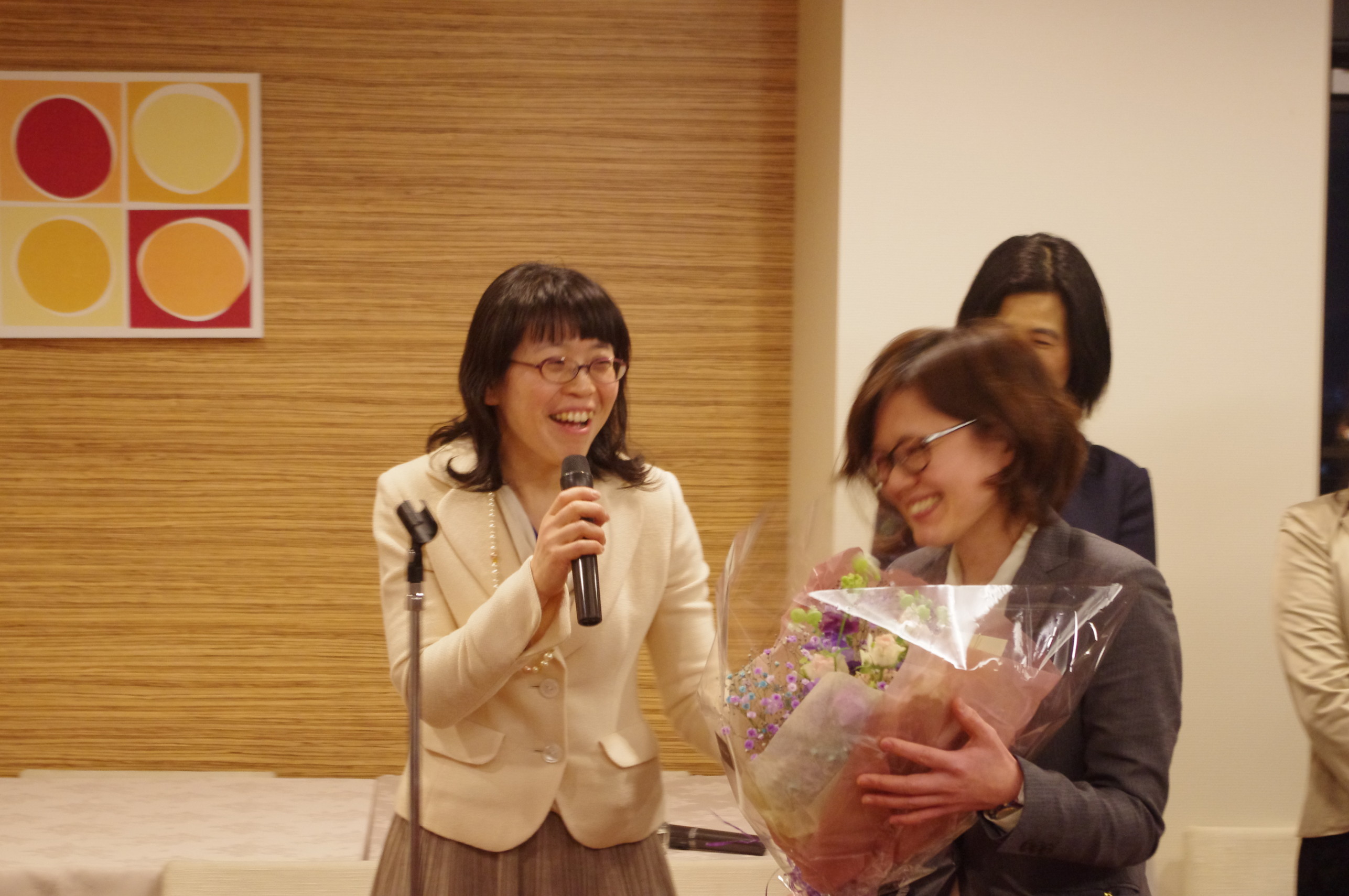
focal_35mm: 82
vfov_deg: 16.6
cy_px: 448
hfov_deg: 24.8
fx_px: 3069
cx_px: 674
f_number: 5.6
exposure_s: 1/20
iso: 2000
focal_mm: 55
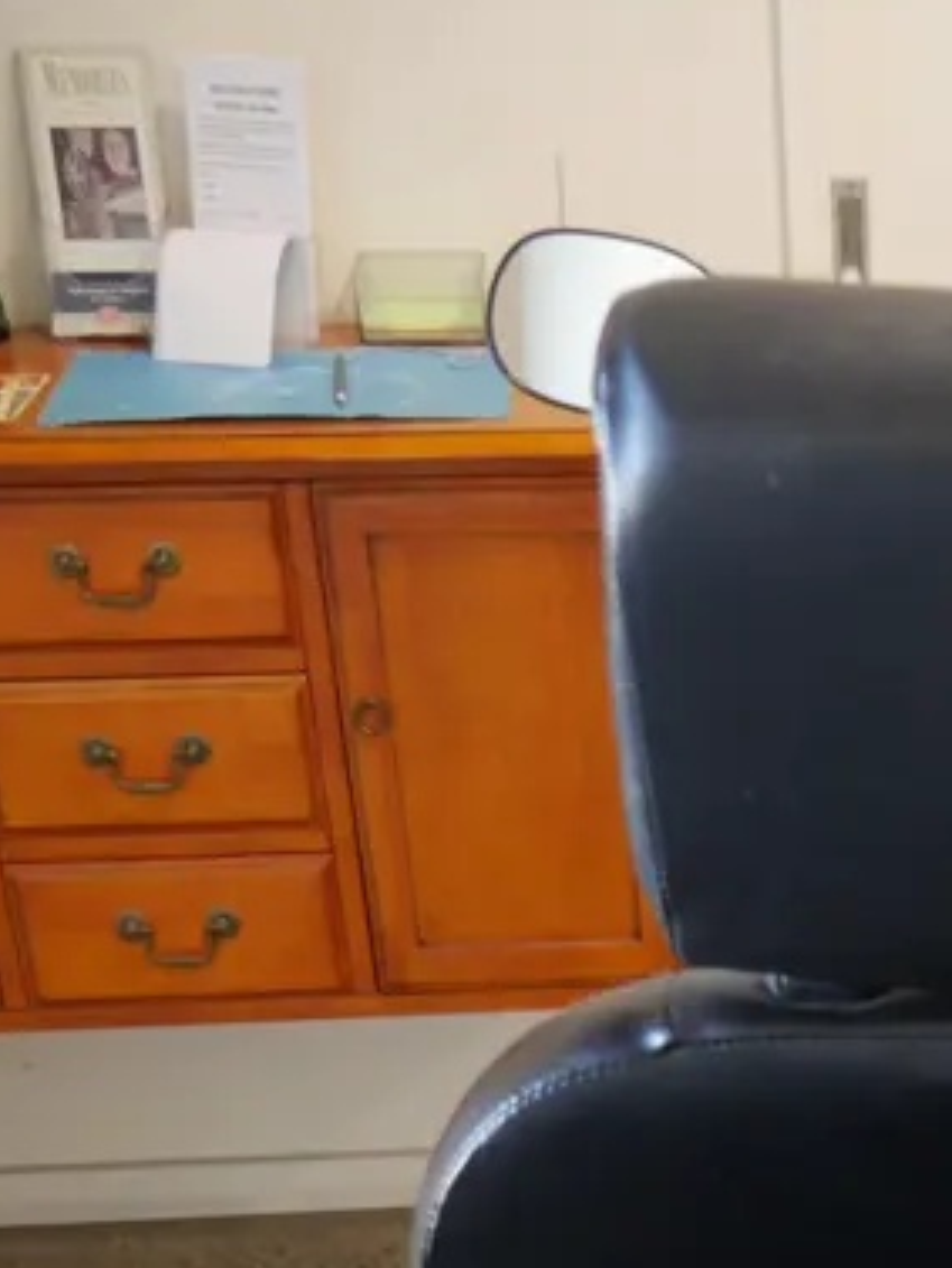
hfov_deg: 18.3
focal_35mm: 76
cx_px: 1182
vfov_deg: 22.7
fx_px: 2785
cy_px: 1678
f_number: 3.5
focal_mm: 14
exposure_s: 1/60
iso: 1600
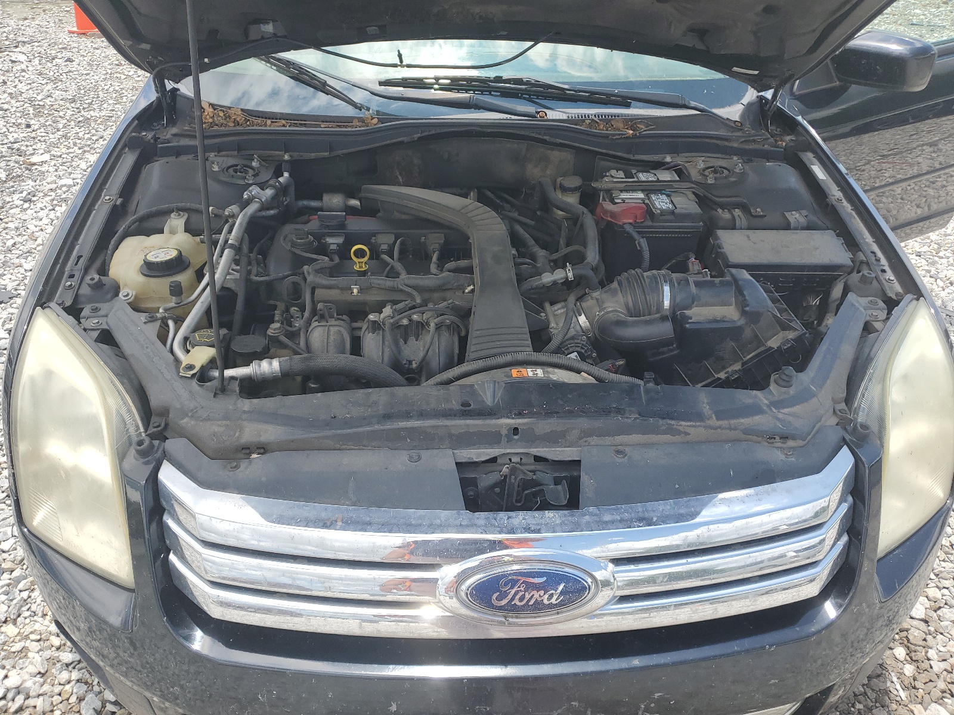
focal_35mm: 26
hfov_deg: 67.3
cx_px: 477
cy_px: 358
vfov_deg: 53.1
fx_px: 717
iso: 50
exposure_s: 1/1667
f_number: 1.5
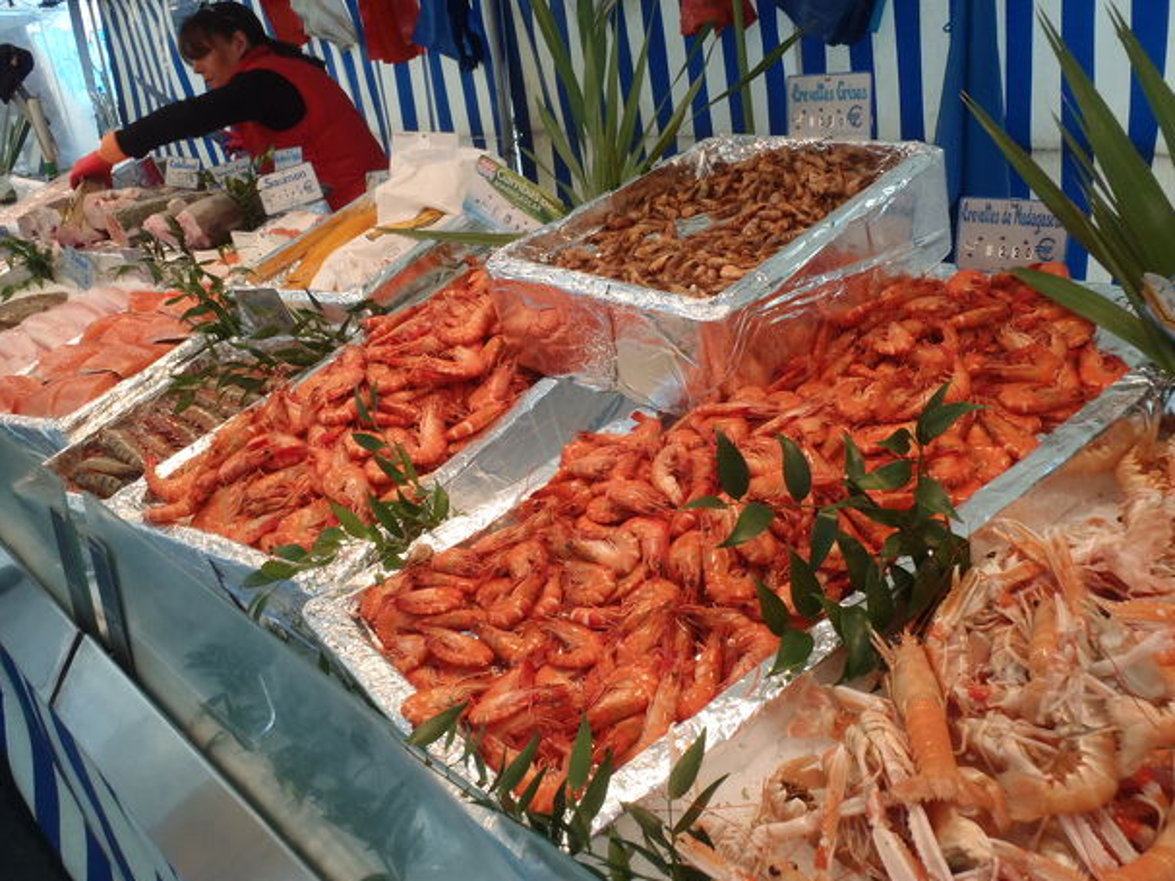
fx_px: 1018
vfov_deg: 46.8
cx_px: 550
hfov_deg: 59.9
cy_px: 437
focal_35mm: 30
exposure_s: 1/30
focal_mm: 5
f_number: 3.9
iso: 200
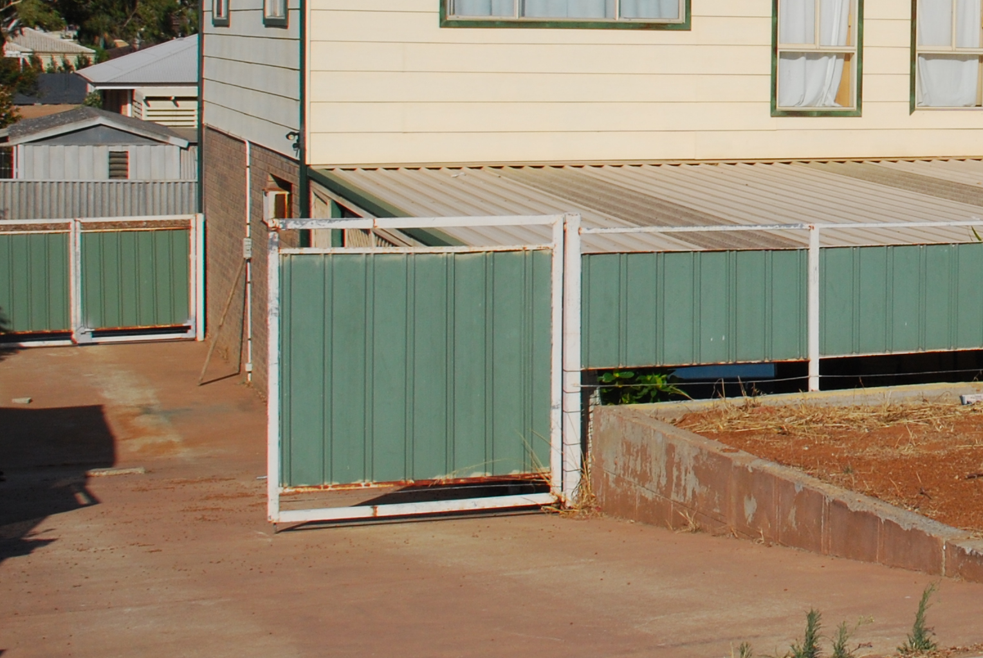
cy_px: 114
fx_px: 2078
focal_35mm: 76
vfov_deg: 17.8
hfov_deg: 25.4
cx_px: 975
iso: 200
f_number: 11
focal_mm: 20
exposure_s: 1/500
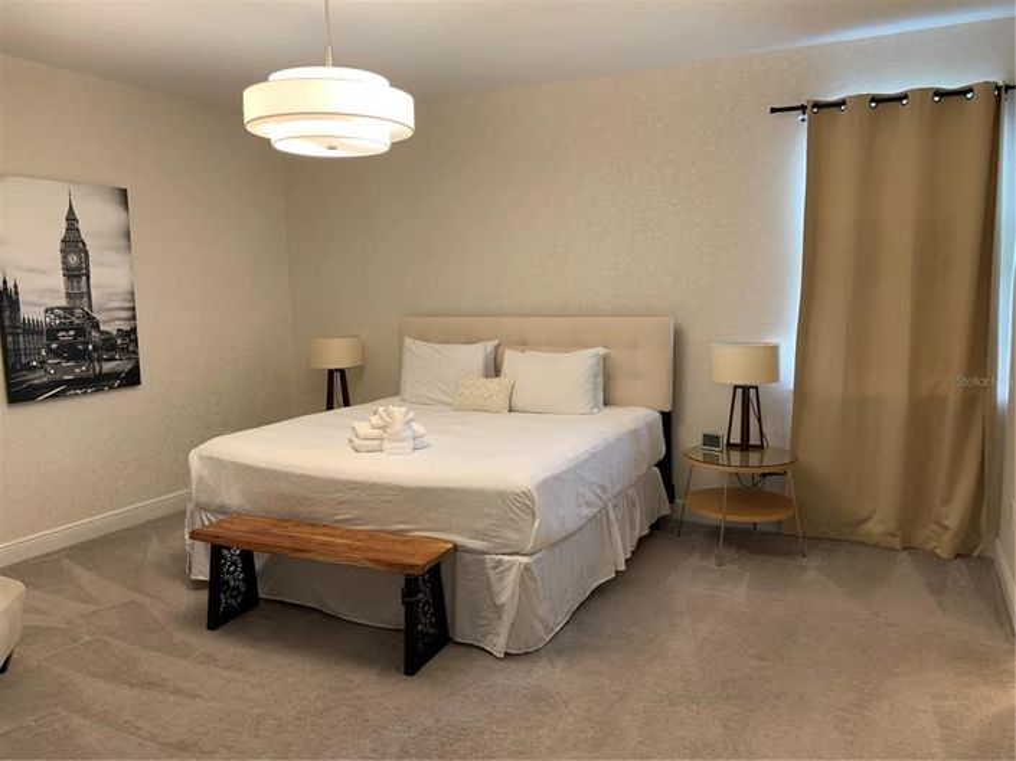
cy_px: 380
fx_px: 763
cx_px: 508
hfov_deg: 67.3
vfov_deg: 53.0
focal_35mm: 26
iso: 200
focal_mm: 4.25
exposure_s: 1/60
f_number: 1.8
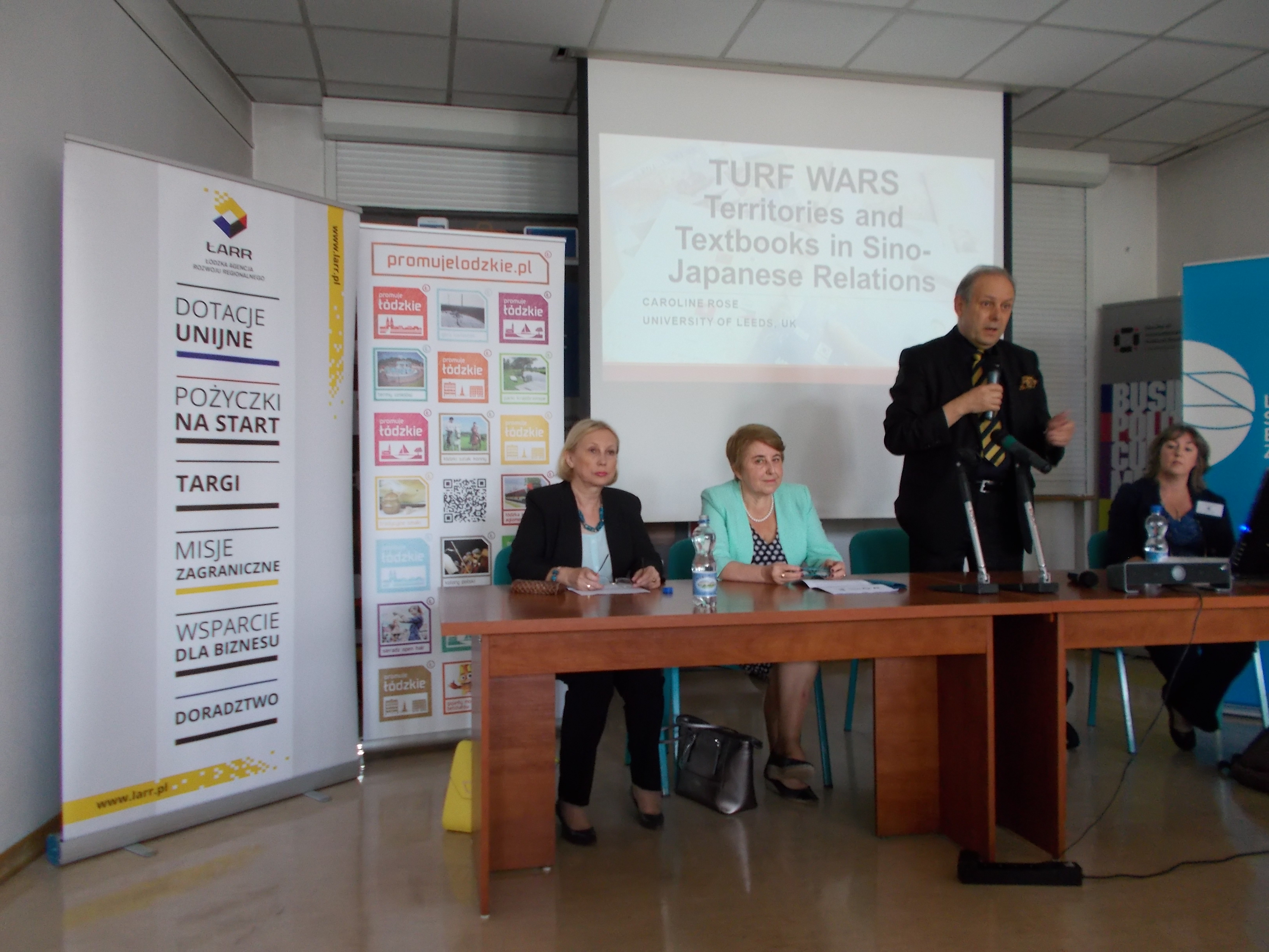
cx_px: 634
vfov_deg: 53.1
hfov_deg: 67.3
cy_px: 476
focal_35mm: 26
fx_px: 953
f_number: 3.2
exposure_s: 1/15
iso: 200
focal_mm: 4.6
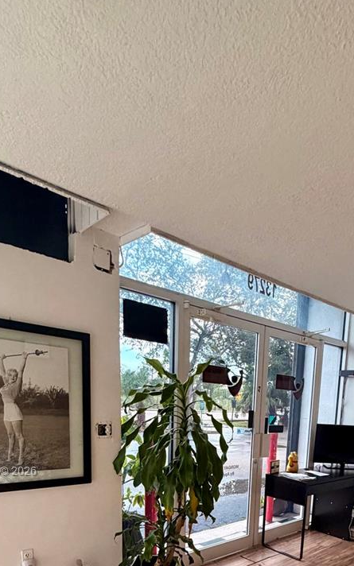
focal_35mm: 25
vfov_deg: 64.4
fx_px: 386
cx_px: 247
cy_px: 472
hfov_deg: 48.1
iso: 320
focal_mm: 2.22
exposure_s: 1/121
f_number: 2.2
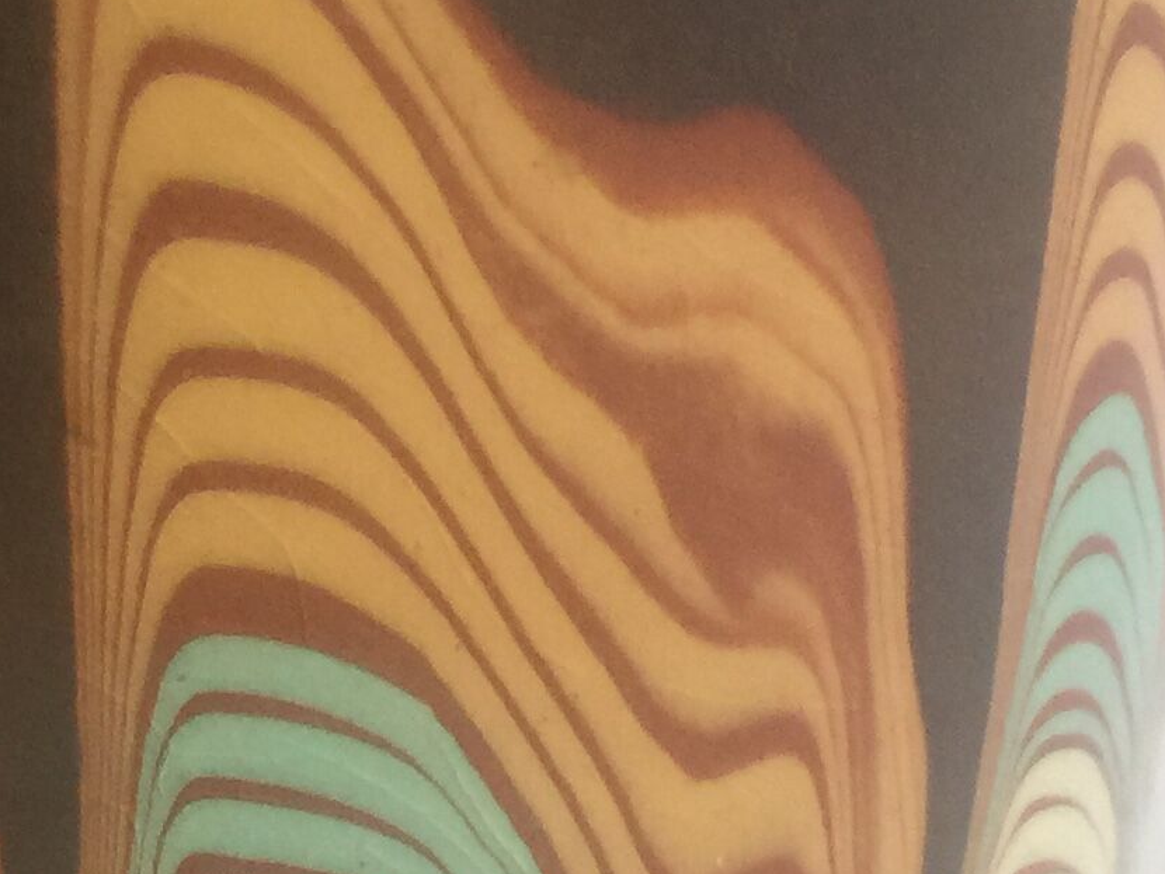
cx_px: 324
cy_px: 487
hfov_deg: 17.2
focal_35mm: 114
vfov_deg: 13.0
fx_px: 3838
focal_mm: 4.15
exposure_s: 1/17
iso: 64
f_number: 2.2
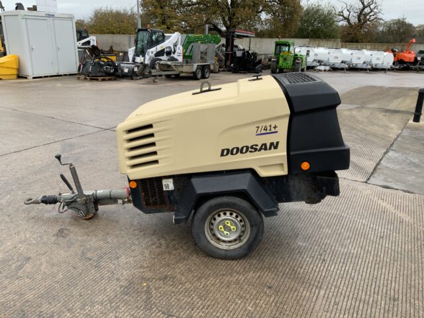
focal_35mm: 29
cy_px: 159
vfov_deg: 48.2
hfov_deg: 61.7
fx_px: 355
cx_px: 212
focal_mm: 3
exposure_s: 1/122
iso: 25
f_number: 1.8
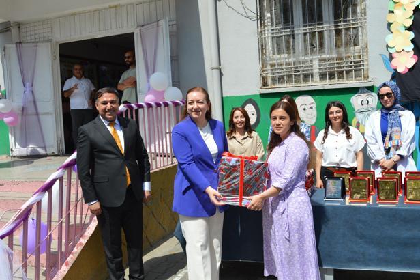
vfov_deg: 36.8
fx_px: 420
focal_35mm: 36
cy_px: 140
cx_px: 210
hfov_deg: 53.2
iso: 100
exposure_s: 1/250
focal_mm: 24
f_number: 8
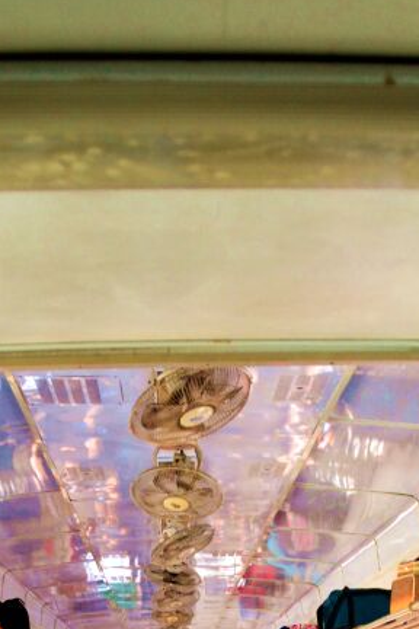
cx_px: 244
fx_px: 1309
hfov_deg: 18.2
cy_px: 760
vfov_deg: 24.4
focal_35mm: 75
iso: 800
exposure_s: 1/20
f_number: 6.3
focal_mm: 18
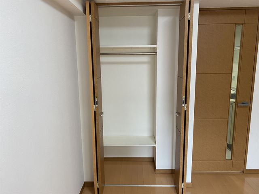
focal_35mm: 26
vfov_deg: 53.1
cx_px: 130
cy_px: 97
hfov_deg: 67.3
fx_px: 195
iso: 80
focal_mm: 4.25
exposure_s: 1/50
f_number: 1.8
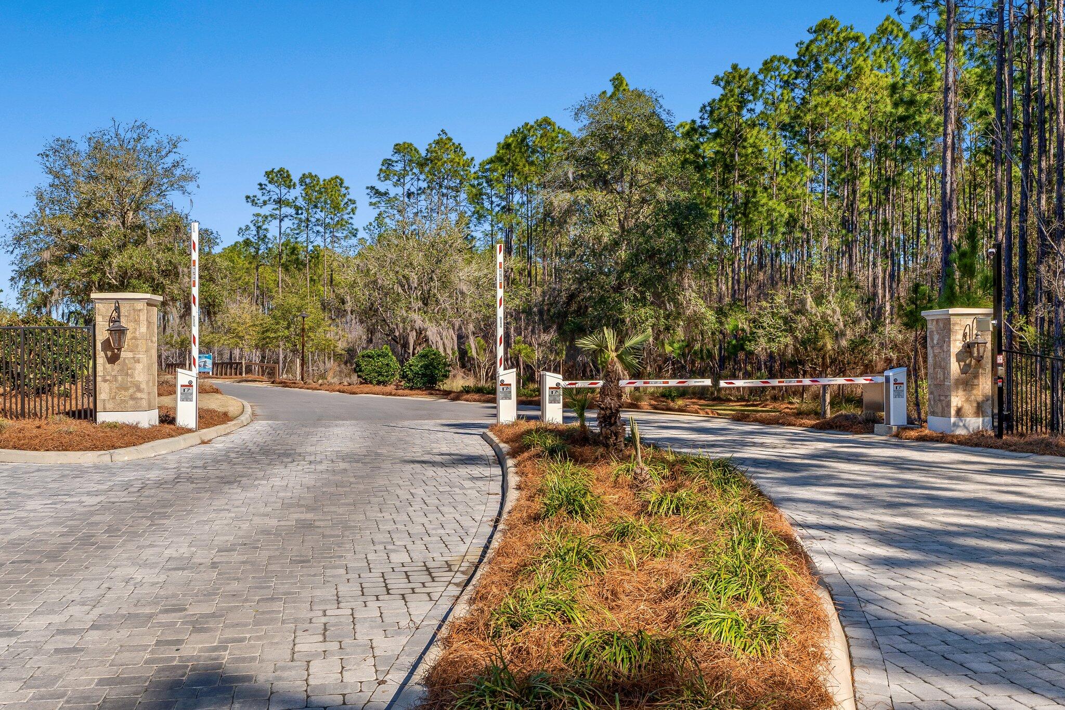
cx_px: 532
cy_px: 355
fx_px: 1065
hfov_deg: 53.1
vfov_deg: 36.9
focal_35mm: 36
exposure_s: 1/320
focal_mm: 24
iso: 100
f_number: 10
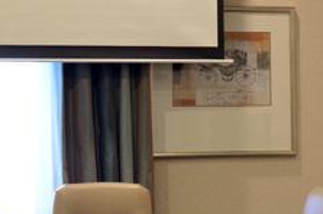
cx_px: 331
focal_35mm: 100
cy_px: 133
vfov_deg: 13.6
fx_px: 896
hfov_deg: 19.8
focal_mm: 24
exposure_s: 1/25
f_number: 3.5
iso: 1250
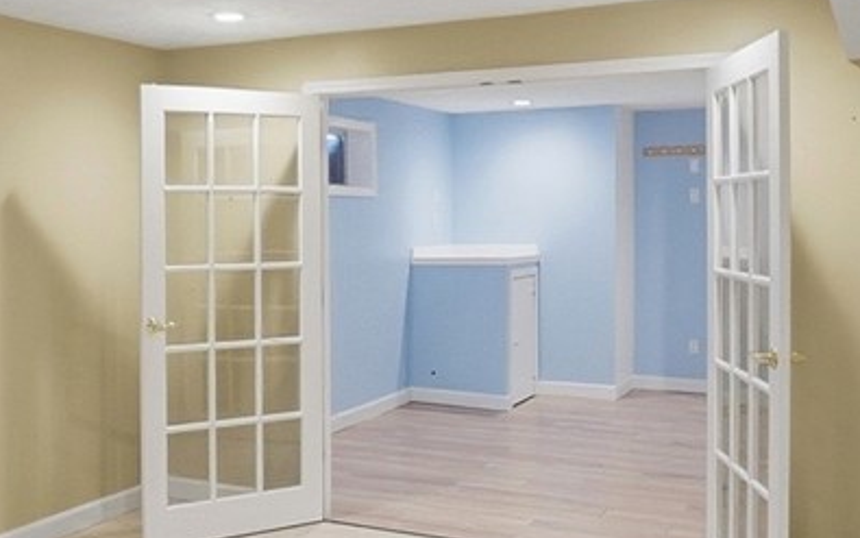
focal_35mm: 42
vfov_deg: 30.5
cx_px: 307
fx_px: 985
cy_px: 232
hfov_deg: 46.6
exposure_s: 1/125
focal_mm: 10
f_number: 4
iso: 100
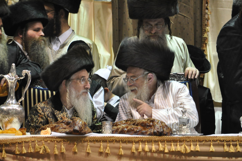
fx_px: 2618
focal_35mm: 390
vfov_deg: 3.5
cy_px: 80
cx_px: 121
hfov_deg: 5.3
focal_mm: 260
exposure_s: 1/100
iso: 1600
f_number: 5.6
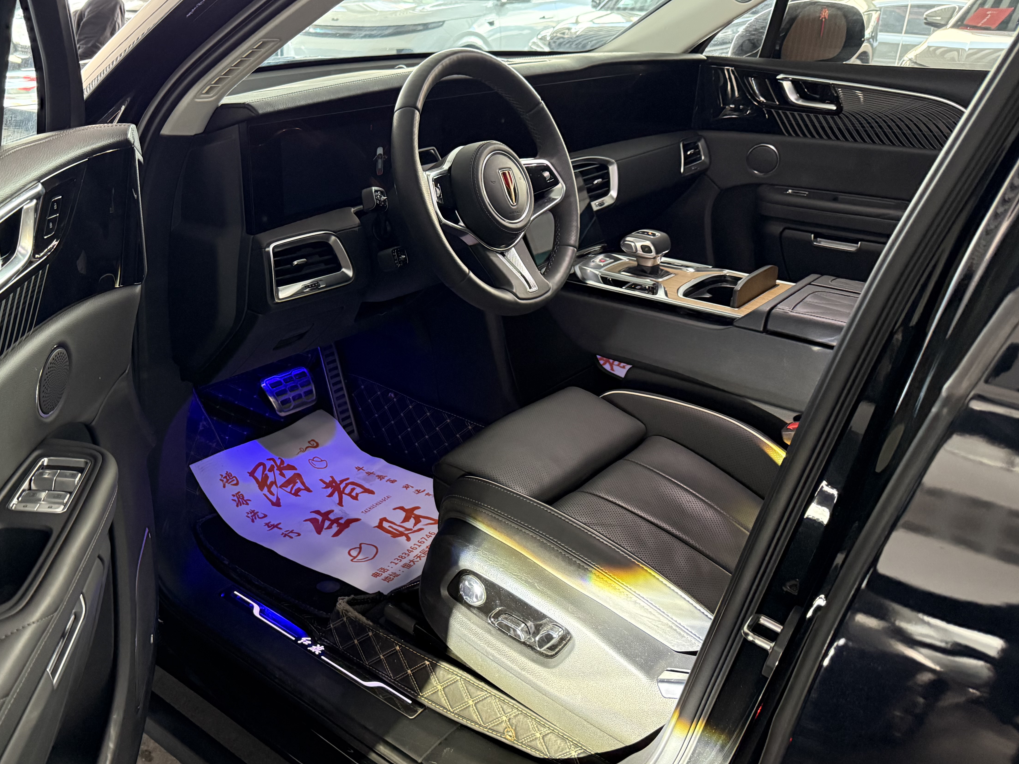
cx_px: 375
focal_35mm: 31
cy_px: 399
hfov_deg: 57.5
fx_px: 913
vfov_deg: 45.4
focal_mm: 6.76
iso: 800
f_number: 1.78
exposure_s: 1/55
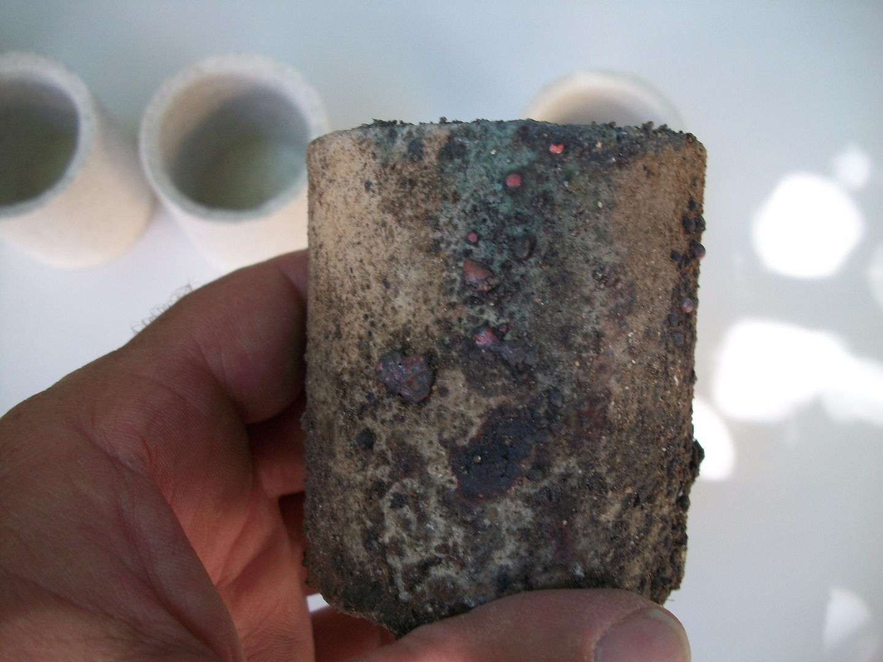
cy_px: 331
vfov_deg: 44.2
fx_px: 816
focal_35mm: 32
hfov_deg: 56.8
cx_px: 442
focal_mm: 5.7
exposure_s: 1/60
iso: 86
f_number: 2.9
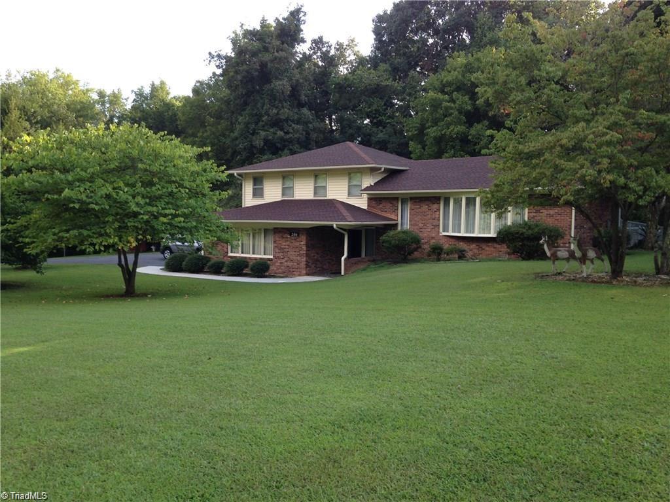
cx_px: 335
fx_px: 639
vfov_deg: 42.9
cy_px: 251
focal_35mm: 33
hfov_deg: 55.4
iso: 50
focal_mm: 4.12
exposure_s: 1/239
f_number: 2.4
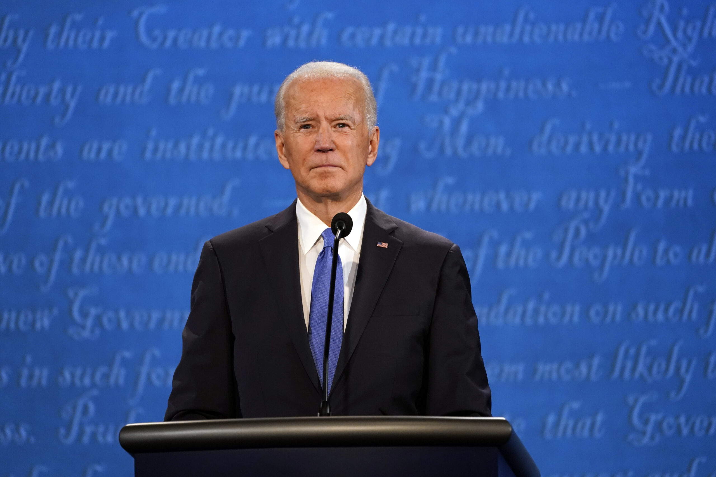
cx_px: 358
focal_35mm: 352
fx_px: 7001
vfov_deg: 3.9
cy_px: 238
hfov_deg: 5.9
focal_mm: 352
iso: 4000
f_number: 5.6
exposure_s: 1/250
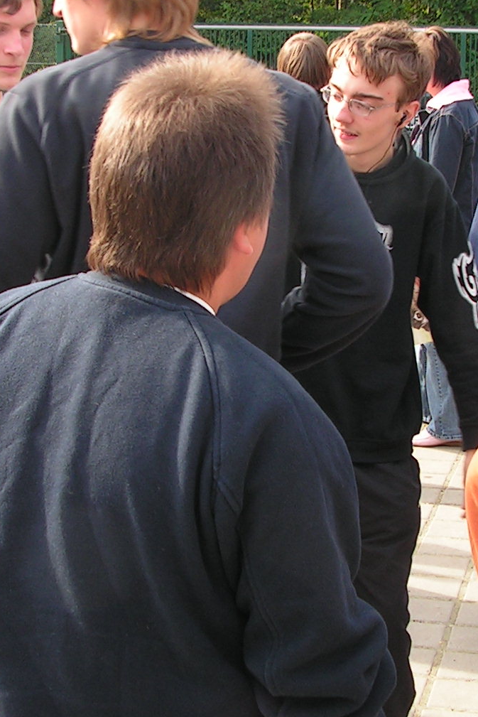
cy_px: 353
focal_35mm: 76
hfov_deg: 17.9
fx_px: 1513
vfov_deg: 26.6
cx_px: 274
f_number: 4.8
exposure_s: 1/60
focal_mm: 6
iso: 64
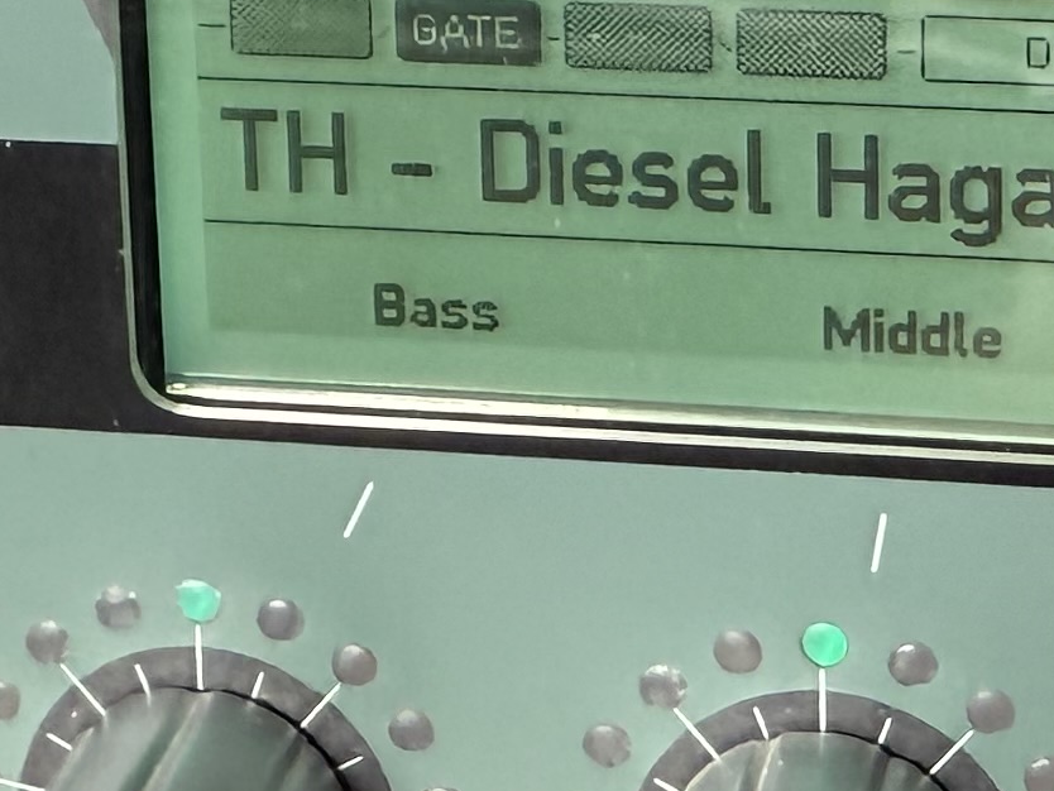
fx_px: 3533
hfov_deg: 16.8
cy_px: -293
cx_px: 849
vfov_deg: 12.3
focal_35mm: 116
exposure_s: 1/50
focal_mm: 2.22
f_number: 2.2
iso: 200
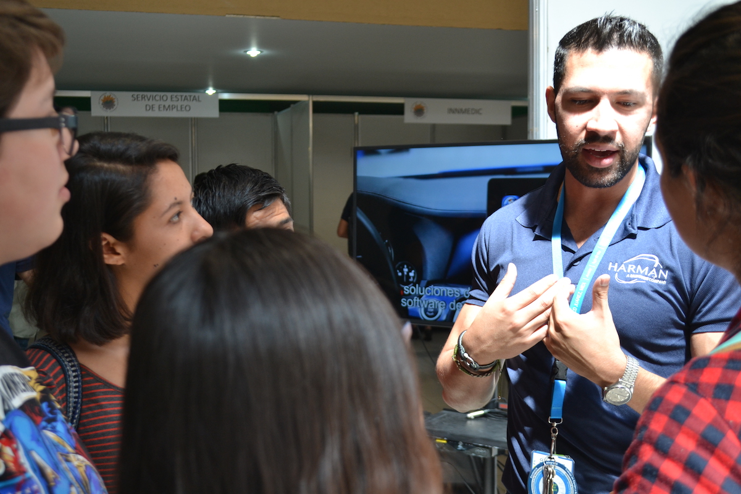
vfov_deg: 30.8
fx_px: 895
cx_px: 370
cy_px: 247
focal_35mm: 44
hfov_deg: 45.0
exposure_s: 1/100
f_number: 4.8
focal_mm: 29
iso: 400
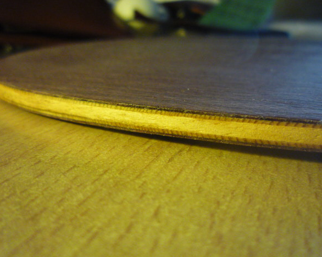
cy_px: 130
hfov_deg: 55.6
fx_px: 305
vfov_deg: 45.8
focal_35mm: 32
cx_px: 173
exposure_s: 1/30
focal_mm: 5.2
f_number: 3.3
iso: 400
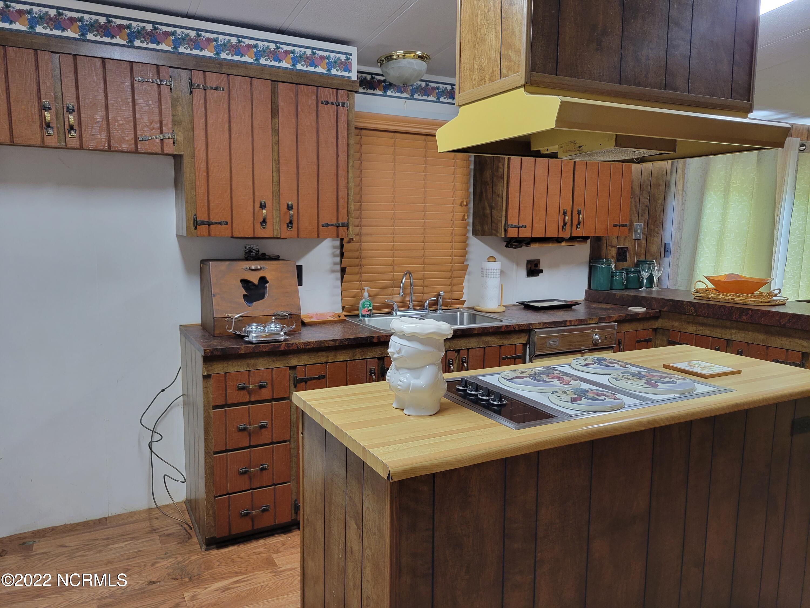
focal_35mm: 26
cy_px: 304
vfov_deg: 53.1
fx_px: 608
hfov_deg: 67.3
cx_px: 405
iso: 250
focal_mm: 5.4
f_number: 1.8
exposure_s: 1/60
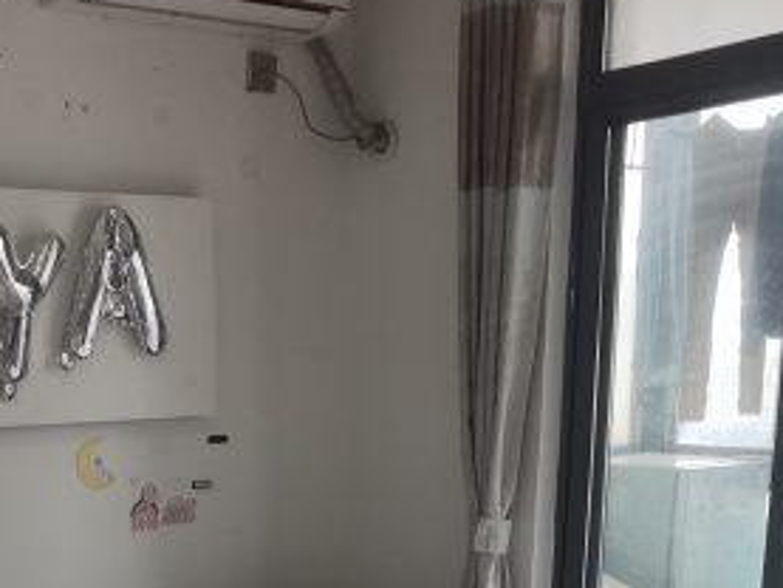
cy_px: 760
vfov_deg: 24.5
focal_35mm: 52
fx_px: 1177
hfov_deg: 35.3
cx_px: 130
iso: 64
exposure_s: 1/100
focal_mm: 4.4
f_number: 1.8
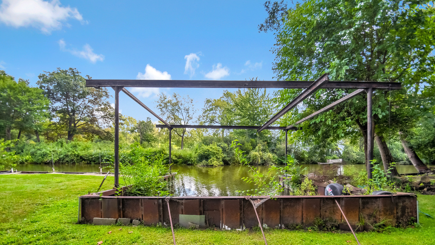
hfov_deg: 99.4
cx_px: 221
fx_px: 185
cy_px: 145
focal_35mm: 16
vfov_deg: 66.5
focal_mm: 10
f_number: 8
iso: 400
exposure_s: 1/1250
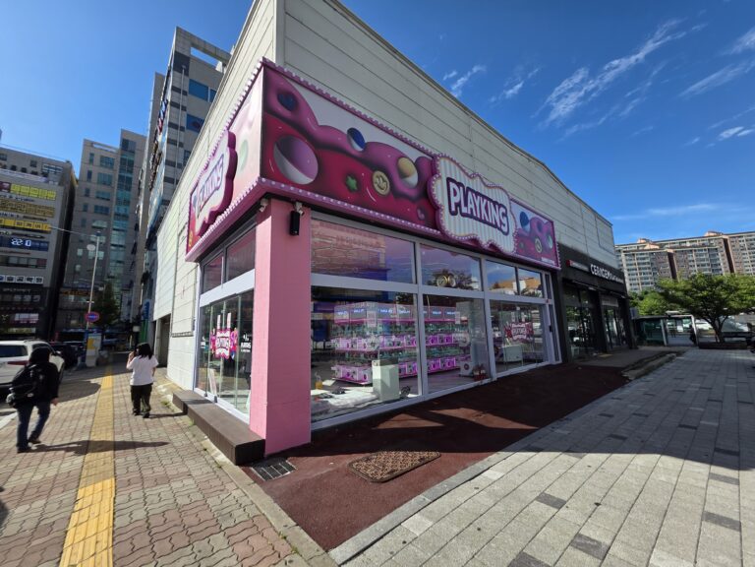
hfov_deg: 106.2
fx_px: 284
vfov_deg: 89.9
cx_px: 378
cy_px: 284
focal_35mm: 13
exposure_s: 1/1799
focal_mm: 2.2
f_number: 1.9
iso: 40
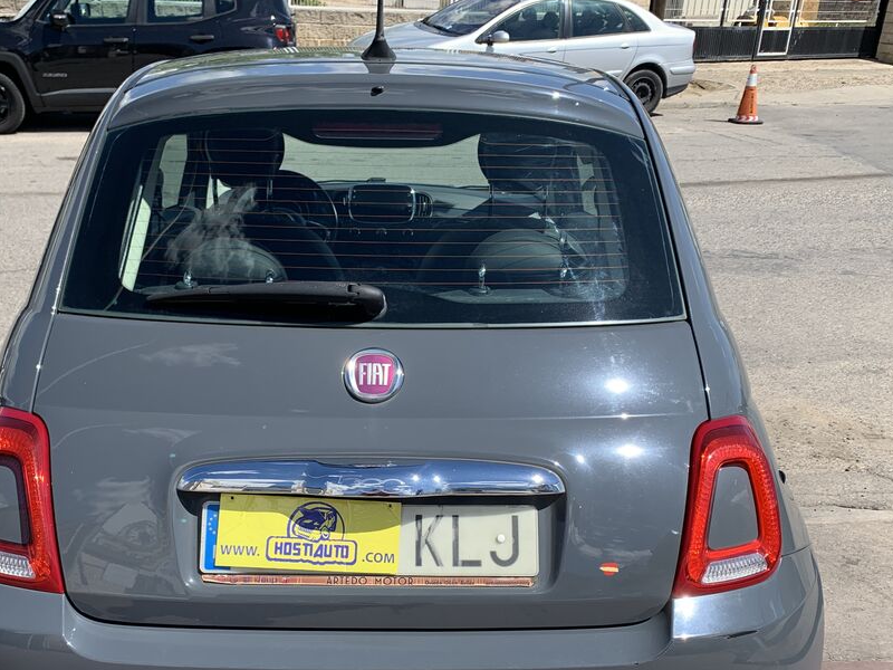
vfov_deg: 36.3
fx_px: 1006
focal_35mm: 39
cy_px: 467
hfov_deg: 47.8
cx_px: 399
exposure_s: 1/1880
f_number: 1.8
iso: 25
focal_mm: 4.25
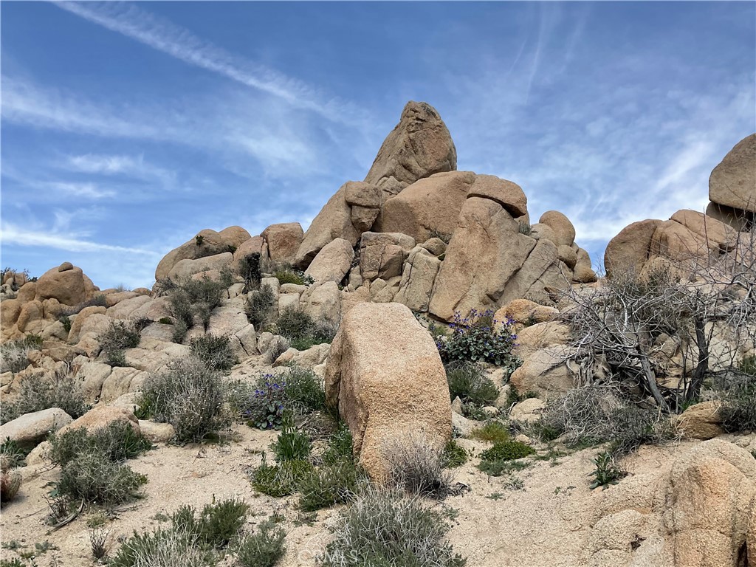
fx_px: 633
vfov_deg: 48.2
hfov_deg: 61.7
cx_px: 378
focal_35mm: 29
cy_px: 284
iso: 16
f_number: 1.8
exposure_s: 1/1534
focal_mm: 3
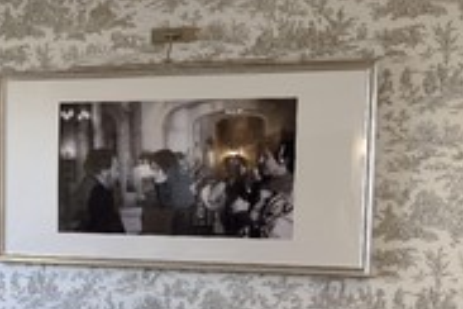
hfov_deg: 25.0
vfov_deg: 17.3
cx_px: 25
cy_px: 251
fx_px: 1003
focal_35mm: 78
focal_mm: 34
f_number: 6.3
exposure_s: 1/50
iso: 1600
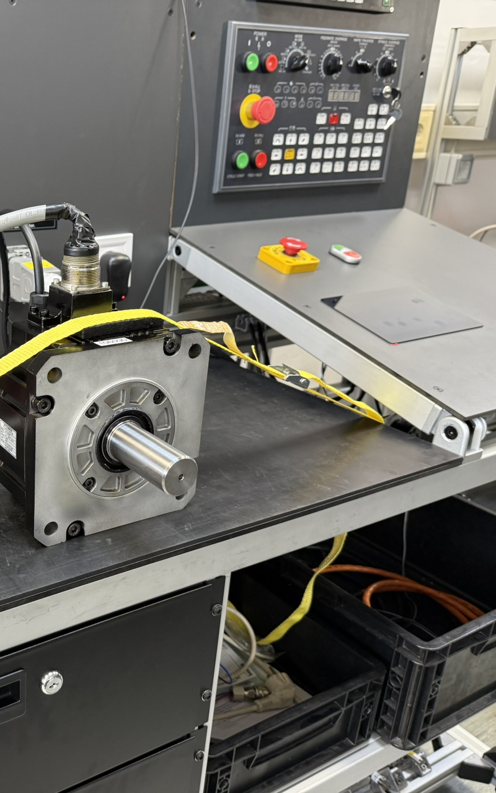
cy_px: 396
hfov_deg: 34.5
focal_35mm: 34
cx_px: 22
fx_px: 735
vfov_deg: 56.7
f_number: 1.78
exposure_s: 1/50
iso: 160
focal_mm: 6.76
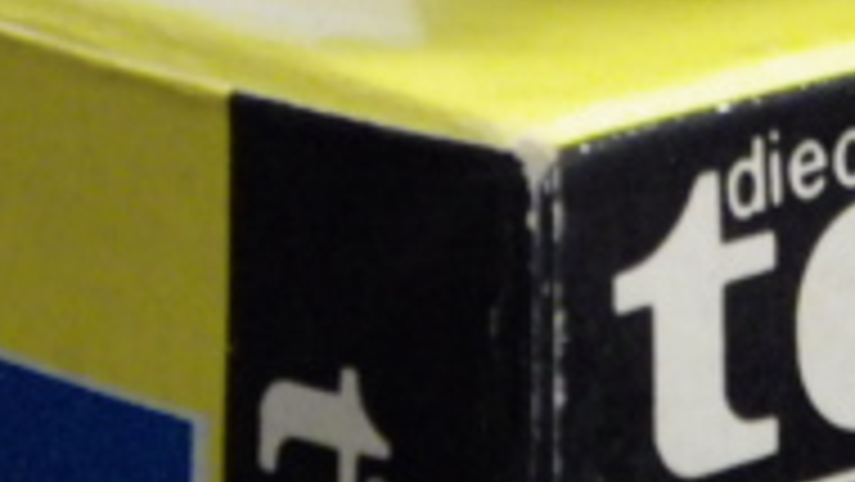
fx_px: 9910
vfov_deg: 2.8
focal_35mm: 437
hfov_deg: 4.9
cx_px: 1030
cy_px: -324
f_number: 4.8
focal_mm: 21.3
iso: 1250
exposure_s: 1/30
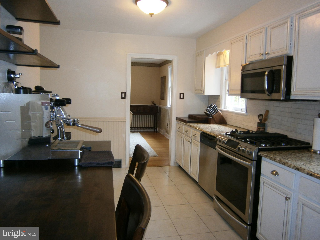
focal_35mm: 26
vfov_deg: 53.1
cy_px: 120
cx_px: 160
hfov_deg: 67.3
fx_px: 240
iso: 125
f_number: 2.8
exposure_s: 1/30
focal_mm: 4.7
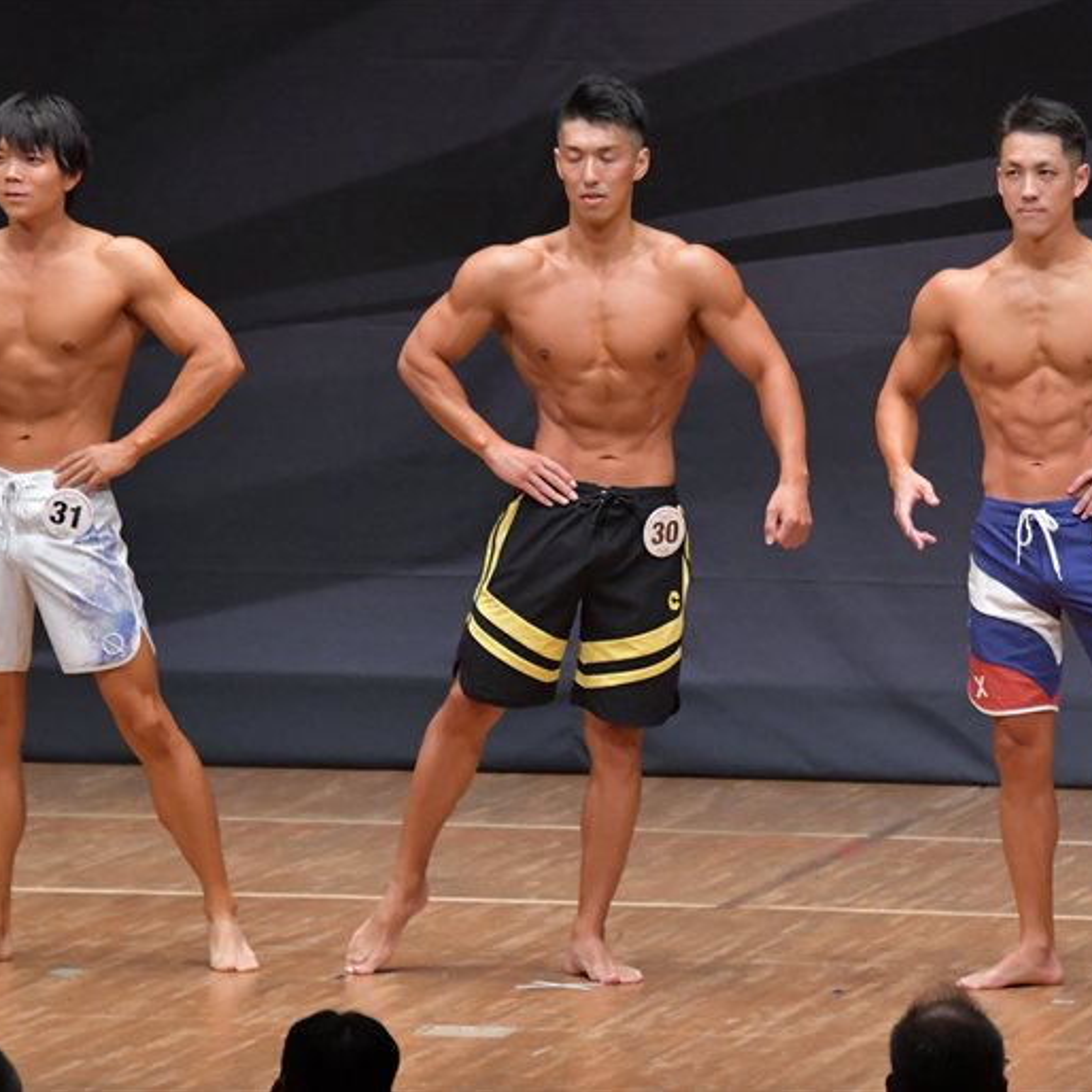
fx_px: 12349
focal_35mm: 346
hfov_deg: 5.1
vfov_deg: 5.1
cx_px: 721
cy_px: 546
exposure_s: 1/400
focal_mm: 180
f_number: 5.6
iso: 6400
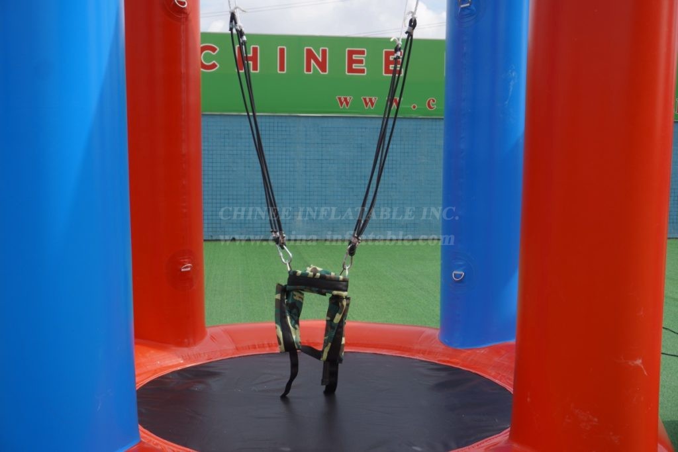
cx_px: 339
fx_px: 819
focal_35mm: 44
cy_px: 226
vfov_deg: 30.9
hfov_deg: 45.0
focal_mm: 29
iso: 100
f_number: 5.6
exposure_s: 1/500
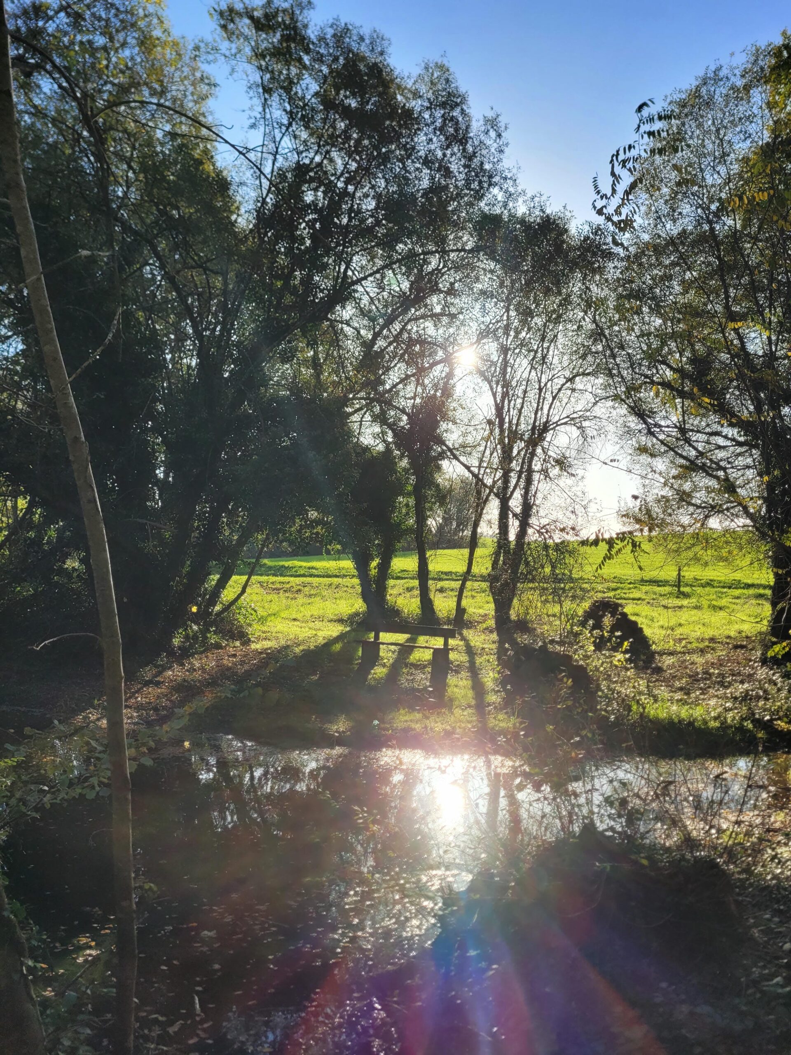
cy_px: 528
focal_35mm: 26
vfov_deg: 67.3
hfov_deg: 53.1
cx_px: 396
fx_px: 792
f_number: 1.8
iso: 40
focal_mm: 5.4
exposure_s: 1/1154
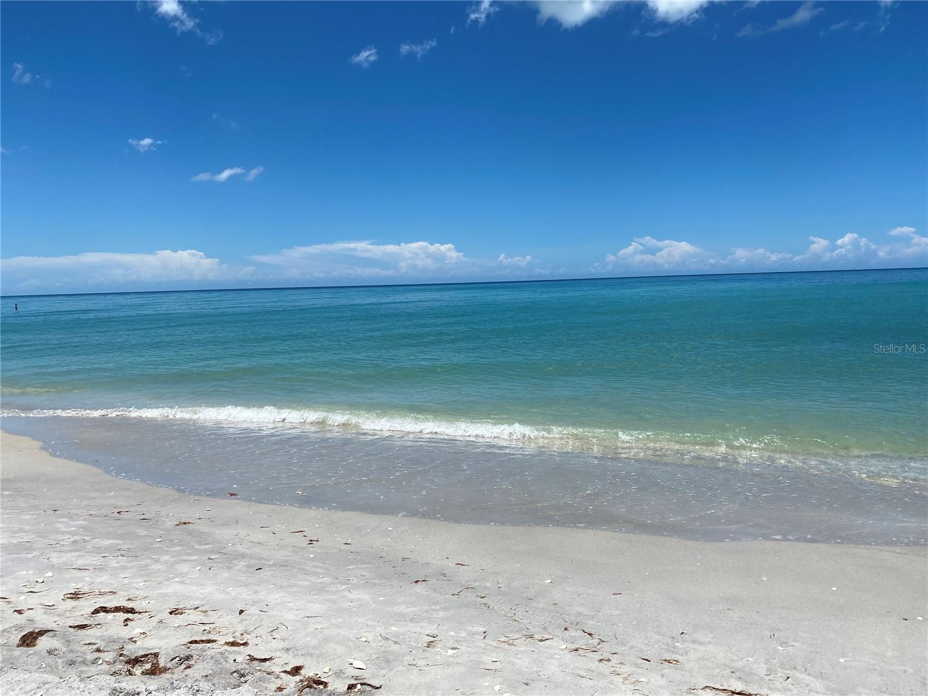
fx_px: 697
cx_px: 464
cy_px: 348
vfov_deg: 53.1
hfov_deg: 67.3
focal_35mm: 26
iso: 32
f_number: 1.8
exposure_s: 1/6061
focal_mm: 4.25
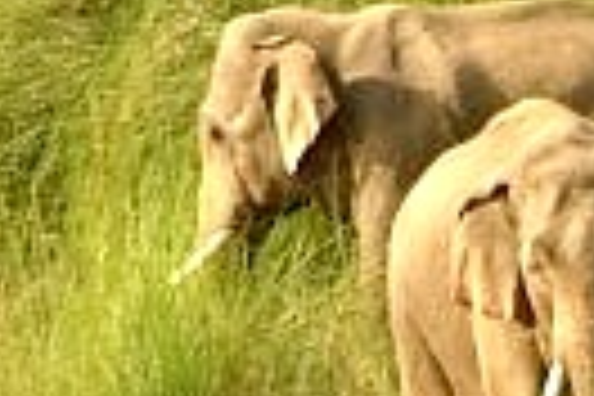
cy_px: 263
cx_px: 608
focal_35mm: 1818
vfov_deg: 0.8
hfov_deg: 1.1
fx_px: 29995
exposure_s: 1/250
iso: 200
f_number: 6.3
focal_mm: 200
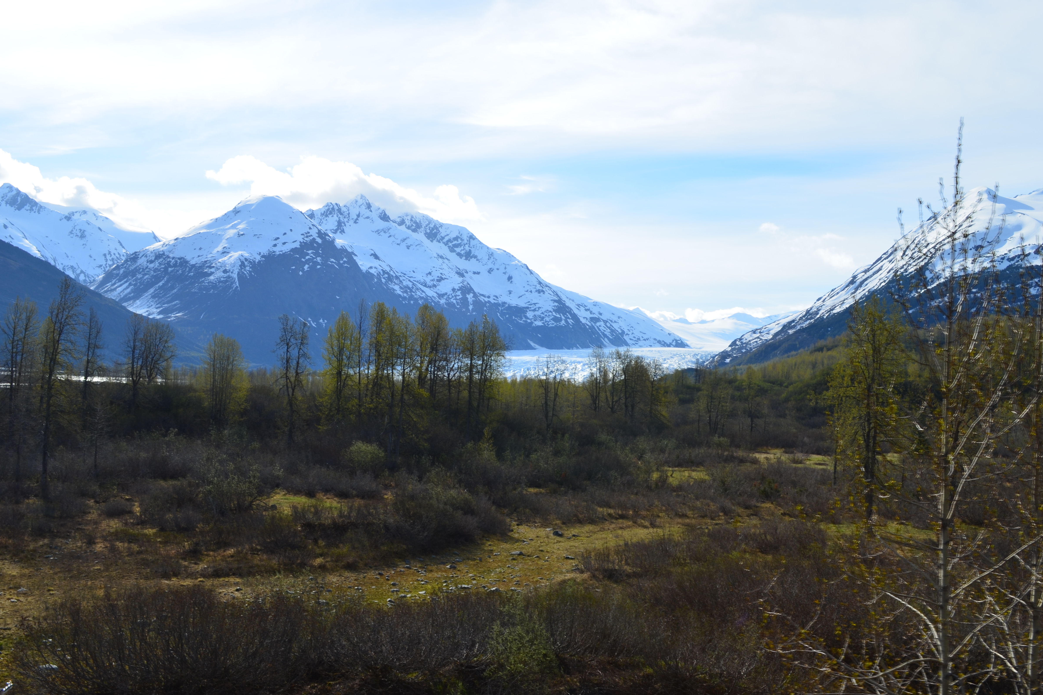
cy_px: 354
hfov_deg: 51.9
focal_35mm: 37
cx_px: 521
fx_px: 1072
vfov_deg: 35.9
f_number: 11
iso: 100
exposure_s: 1/160
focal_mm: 24
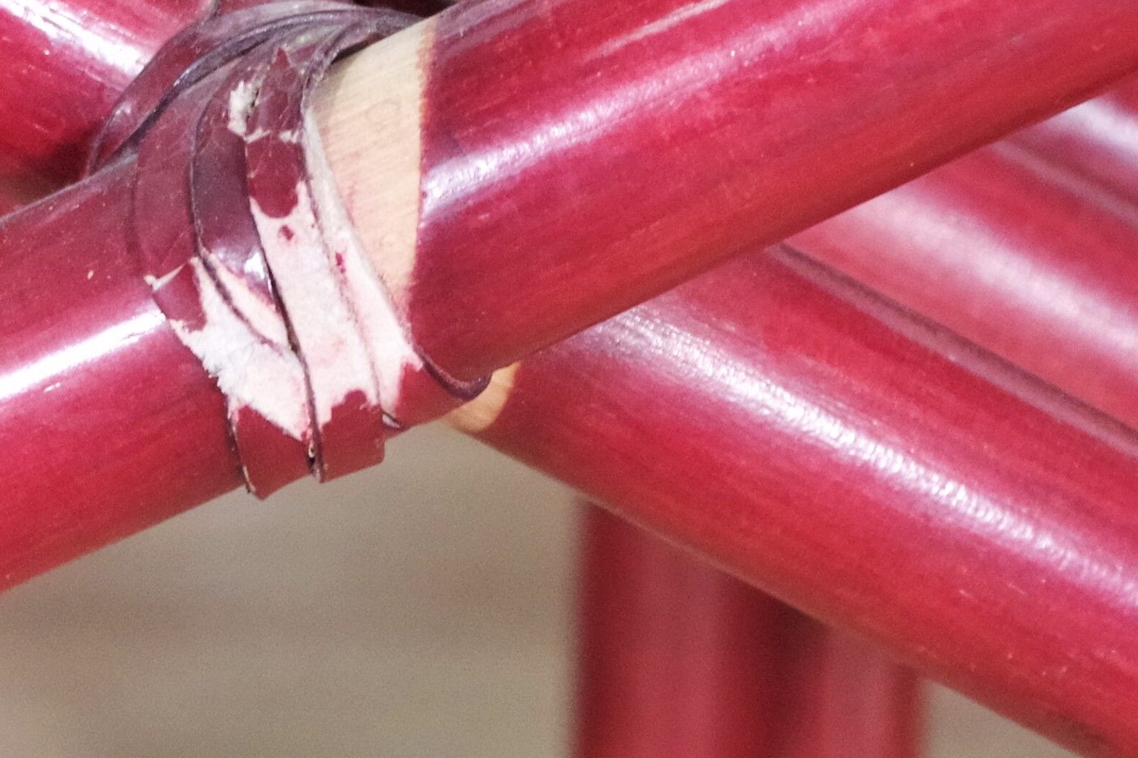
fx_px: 4930
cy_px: -9
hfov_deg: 13.1
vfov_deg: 8.7
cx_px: 324
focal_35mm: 156
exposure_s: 1/60
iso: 1600
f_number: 4
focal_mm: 30.63
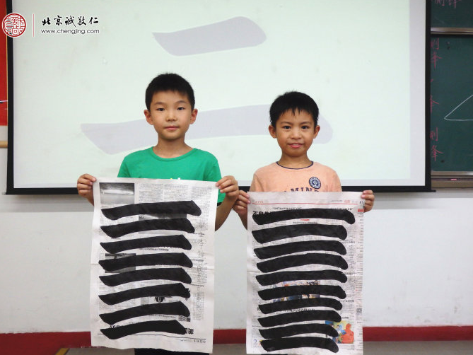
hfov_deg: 53.9
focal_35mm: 34
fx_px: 465
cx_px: 236
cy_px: 180
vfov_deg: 41.8
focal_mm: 6
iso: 250
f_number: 3.4
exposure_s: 1/60
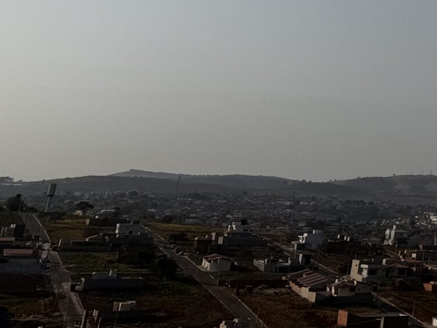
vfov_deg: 16.7
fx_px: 1022
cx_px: 693
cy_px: -154
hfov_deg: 20.1
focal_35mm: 81
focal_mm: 6.76
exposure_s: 1/10417
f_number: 1.78
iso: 80
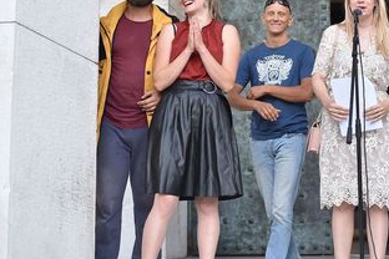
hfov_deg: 26.1
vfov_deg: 17.7
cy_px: 85
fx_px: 832
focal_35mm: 77
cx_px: 274
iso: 900
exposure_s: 1/800
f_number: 2.8
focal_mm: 50
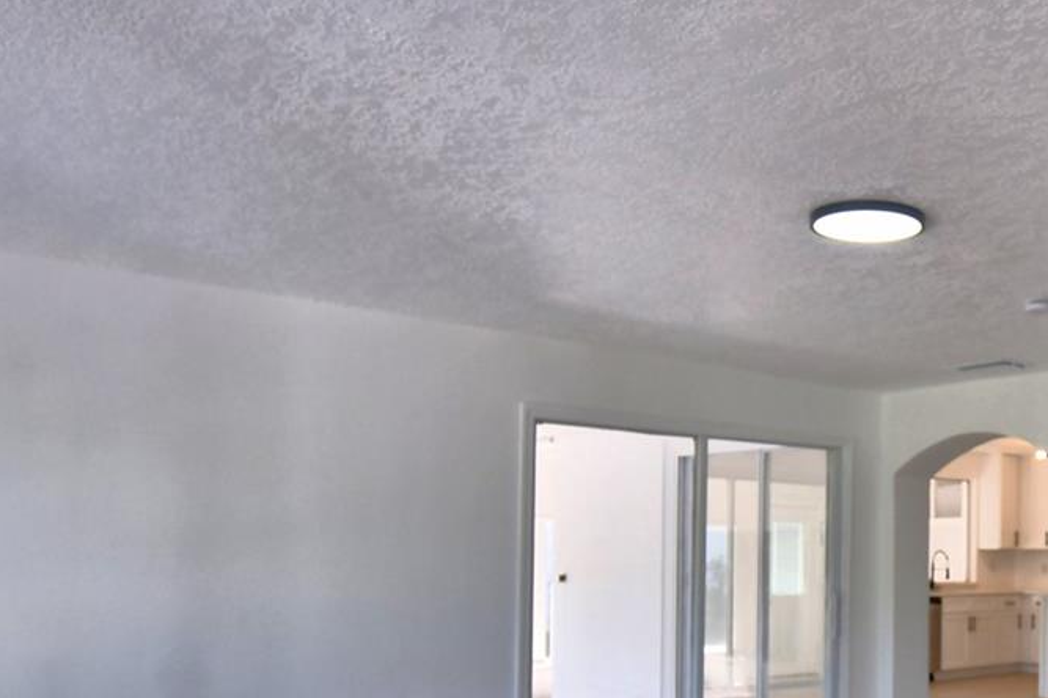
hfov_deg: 48.1
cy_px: 580
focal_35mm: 36
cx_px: 925
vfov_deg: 35.4
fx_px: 1047
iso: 200
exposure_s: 1/125
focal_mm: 10
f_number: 4.5
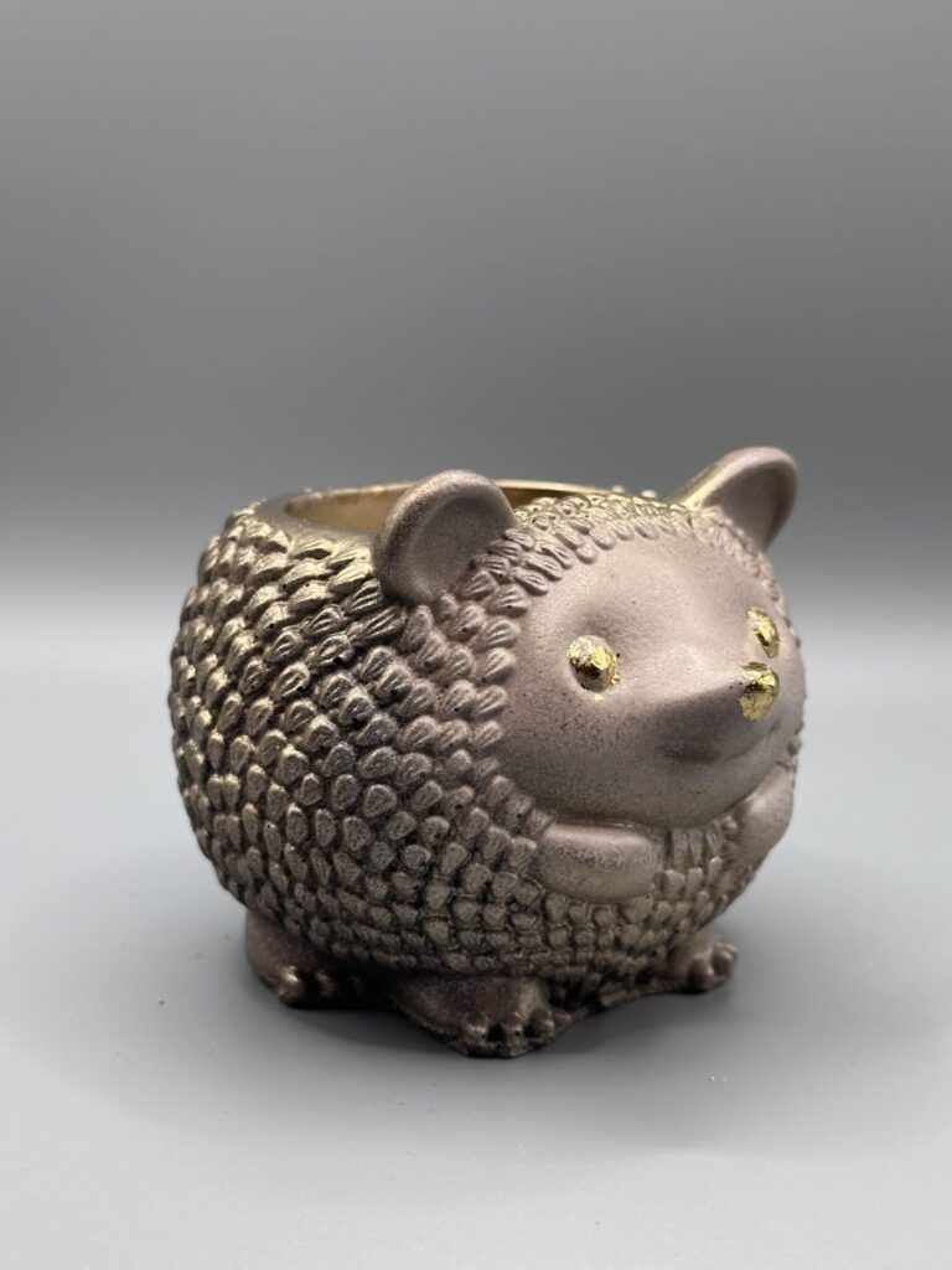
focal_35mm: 48
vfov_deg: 39.7
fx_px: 1760
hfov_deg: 30.3
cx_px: 476
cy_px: 635
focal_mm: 6.86
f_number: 1.78
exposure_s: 1/146
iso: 50
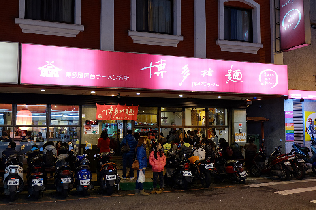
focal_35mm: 36
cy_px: 105
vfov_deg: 36.9
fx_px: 316
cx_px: 158
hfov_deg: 53.1
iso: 800
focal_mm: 24.3
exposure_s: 1/17
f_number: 4.2
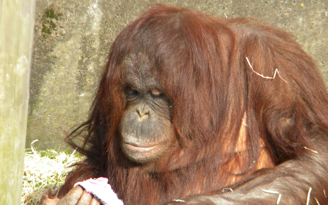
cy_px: 111
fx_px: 3933
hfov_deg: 4.8
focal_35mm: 440
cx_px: 164
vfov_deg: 3.0
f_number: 5.4
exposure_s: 1/250
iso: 118
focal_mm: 75
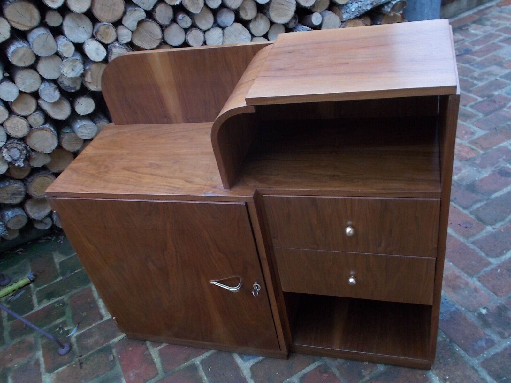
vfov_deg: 41.8
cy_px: 192
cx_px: 256
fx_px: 502
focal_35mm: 34
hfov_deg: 54.0
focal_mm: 6
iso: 140
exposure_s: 1/25
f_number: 3.6
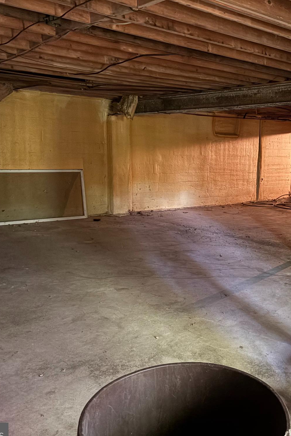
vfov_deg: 51.9
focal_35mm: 37
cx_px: 234
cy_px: 223
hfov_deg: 34.8
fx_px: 449
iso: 1000
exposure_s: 1/18
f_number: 1.6
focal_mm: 5.96
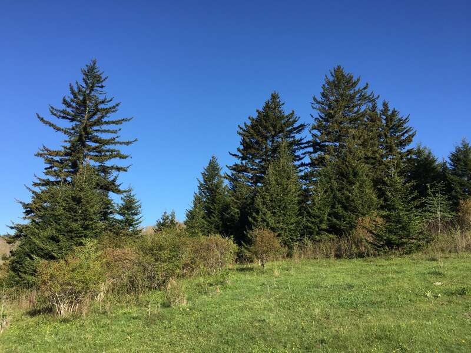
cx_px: 236
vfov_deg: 48.2
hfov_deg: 61.7
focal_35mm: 29
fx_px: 395
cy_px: 176
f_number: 2.2
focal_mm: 4.15
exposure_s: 1/989
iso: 32
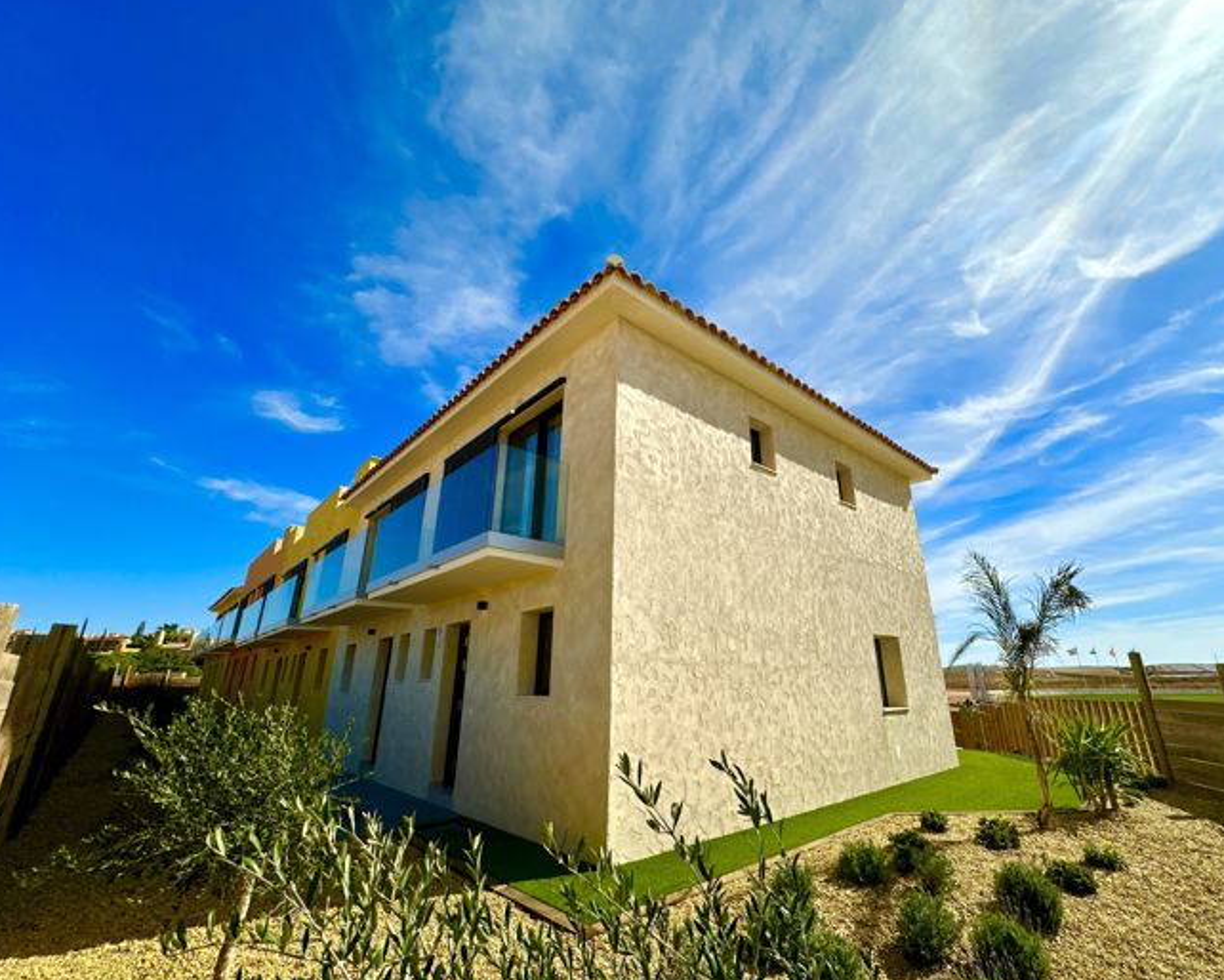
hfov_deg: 96.6
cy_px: 496
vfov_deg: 84.1
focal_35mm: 15
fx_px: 544
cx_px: 661
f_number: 2.2
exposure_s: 1/3205
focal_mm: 2.22
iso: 40
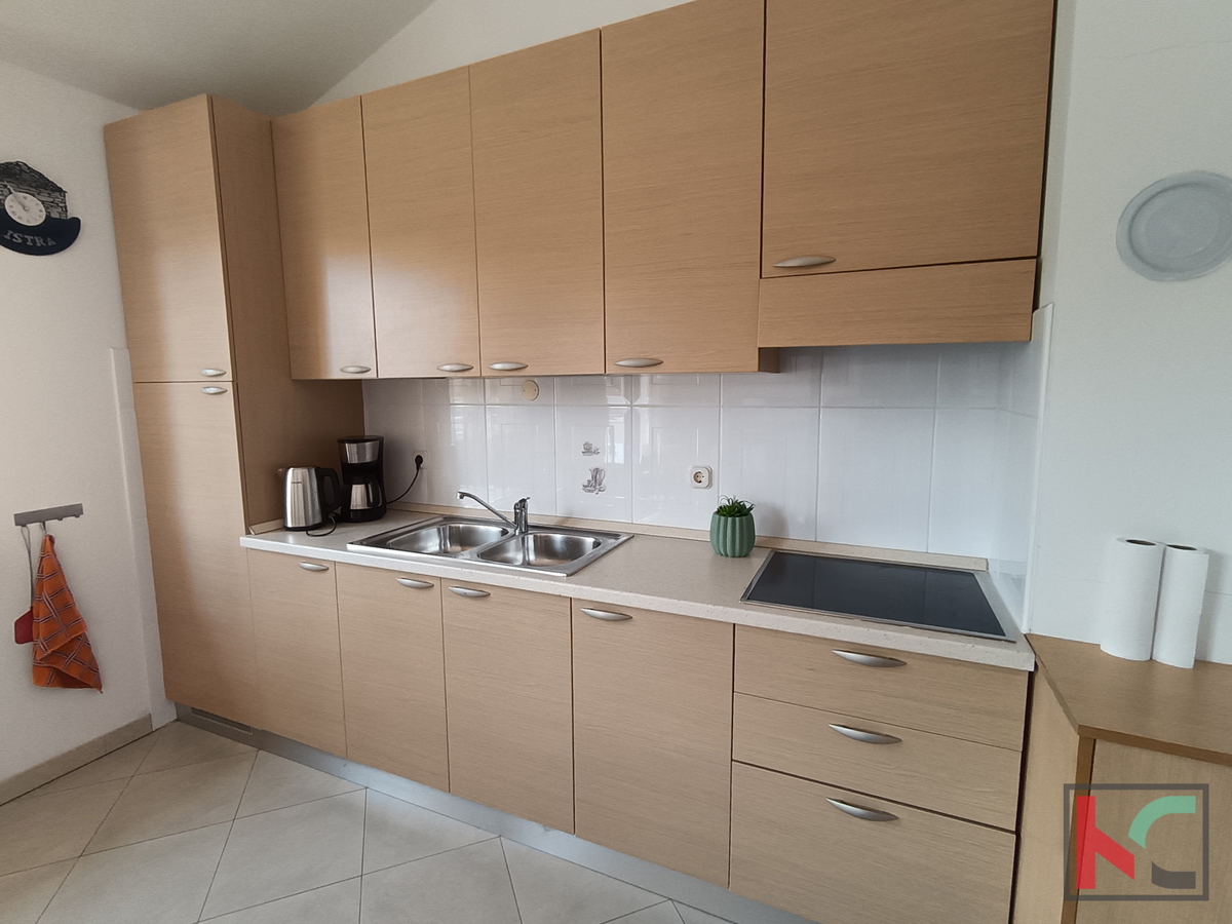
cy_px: 462
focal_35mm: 17
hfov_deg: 91.0
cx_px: 616
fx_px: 605
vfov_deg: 74.7
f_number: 2.2
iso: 421
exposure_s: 1/100
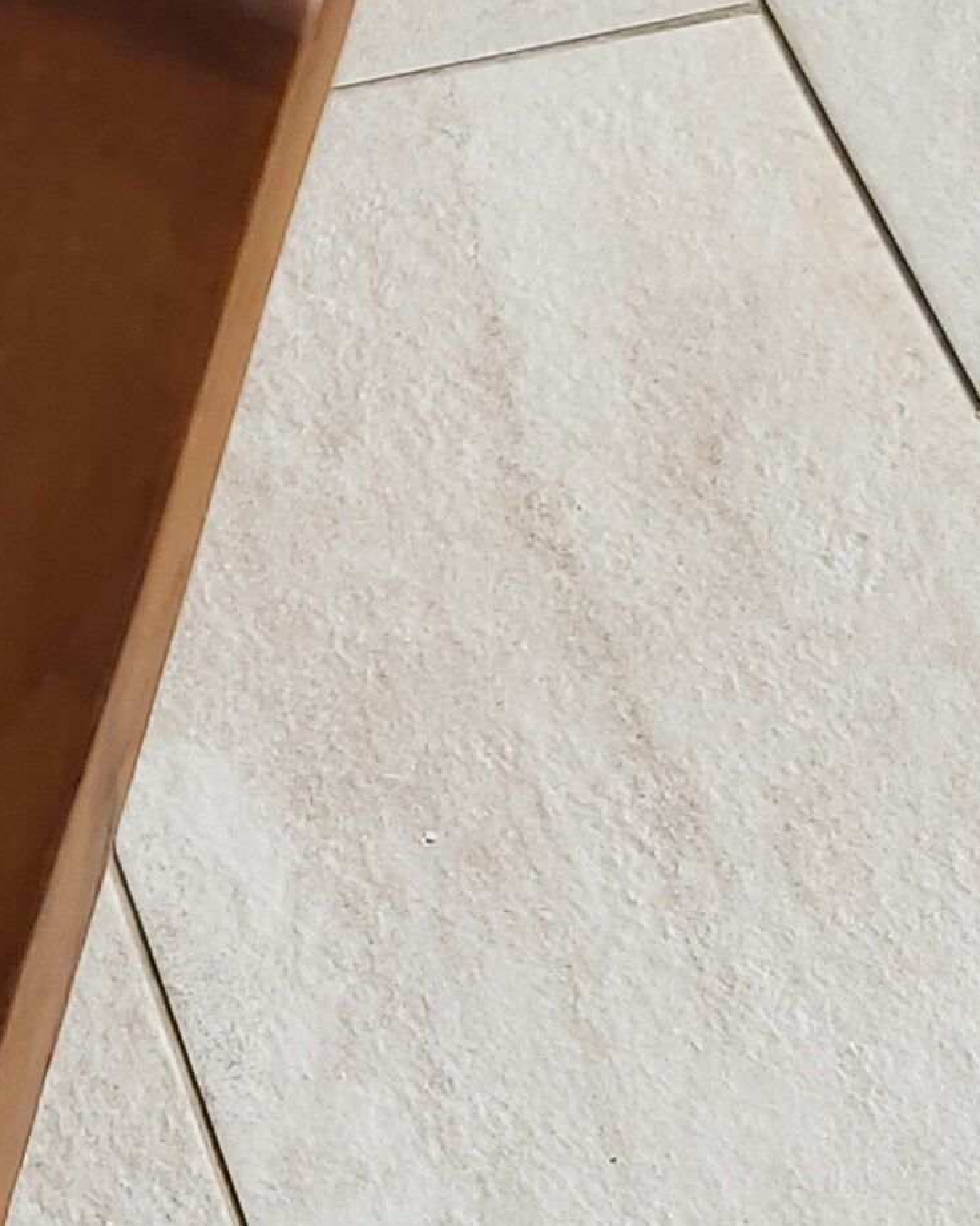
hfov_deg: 13.2
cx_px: -420
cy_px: -88
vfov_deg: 16.8
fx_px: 4026
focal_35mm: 111
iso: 64
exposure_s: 1/2712
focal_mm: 3.92
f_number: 1.7
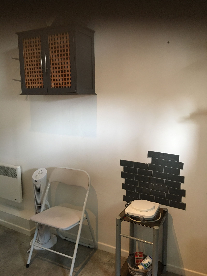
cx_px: 104
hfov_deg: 48.2
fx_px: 231
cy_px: 138
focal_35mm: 29
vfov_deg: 61.7
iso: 100
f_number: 2.2
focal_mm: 4.15
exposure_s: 1/17
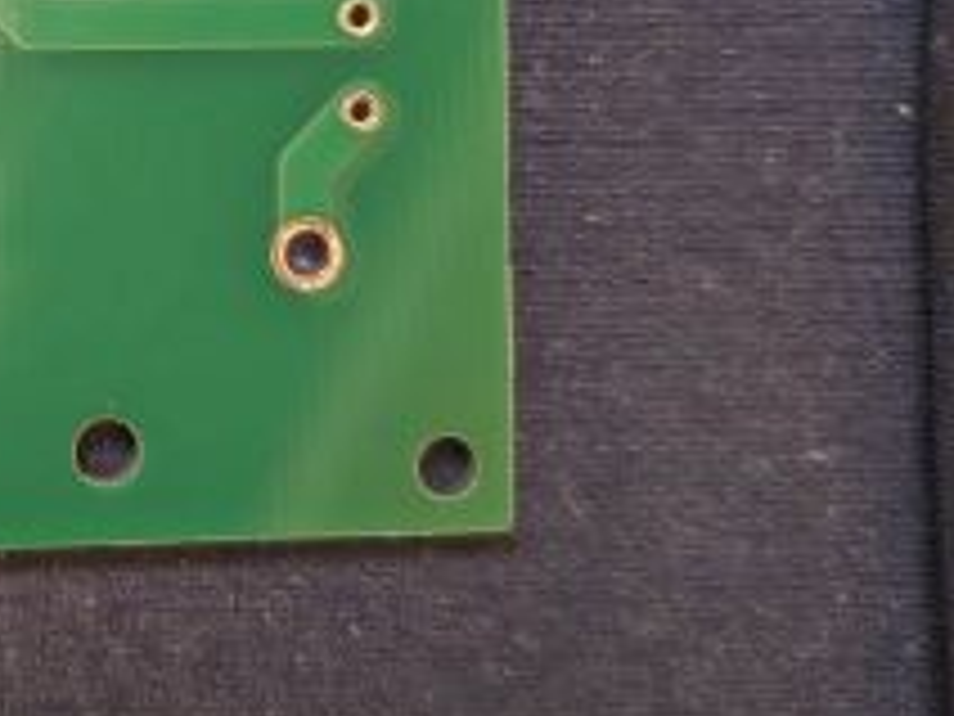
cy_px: 54
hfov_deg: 29.3
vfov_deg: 24.4
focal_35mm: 58
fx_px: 1598
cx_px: -144
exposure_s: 1/10
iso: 3667
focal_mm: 5.56
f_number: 1.8
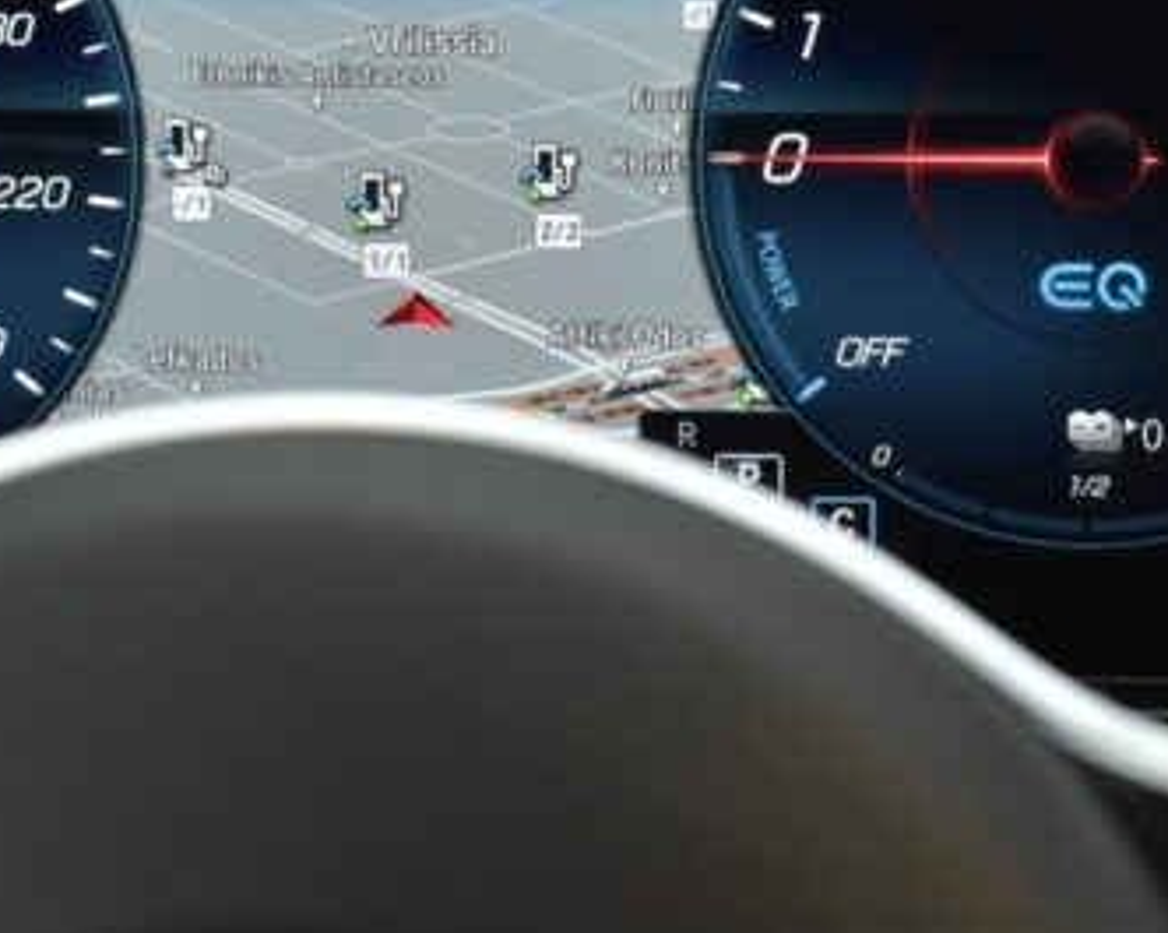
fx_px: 4056
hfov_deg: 16.4
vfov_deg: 13.1
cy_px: 299
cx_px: 398
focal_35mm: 117
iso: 1600
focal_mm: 27
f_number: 4
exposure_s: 1/160
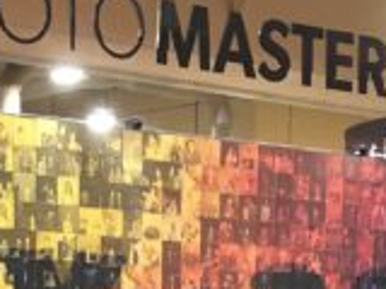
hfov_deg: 14.6
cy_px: 566
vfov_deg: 10.3
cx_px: 80
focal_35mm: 134
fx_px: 1494
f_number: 1.8
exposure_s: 1/15
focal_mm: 4
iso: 80
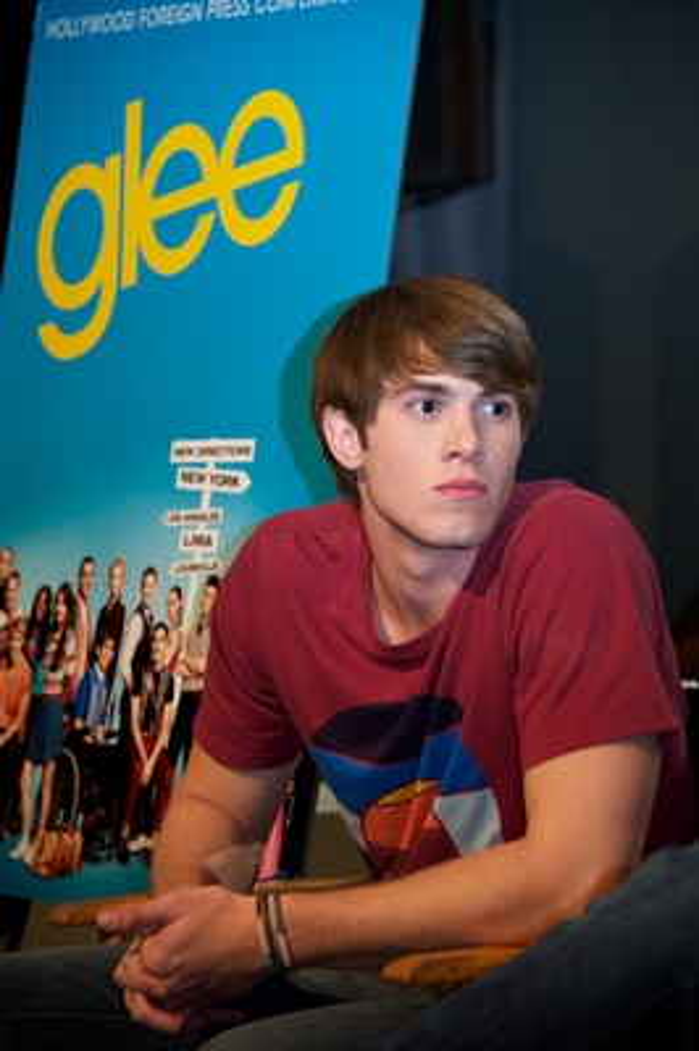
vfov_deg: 13.7
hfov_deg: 9.1
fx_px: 4376
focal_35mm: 150
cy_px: 526
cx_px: 350
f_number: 5.6
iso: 2000
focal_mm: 150
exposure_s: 1/60
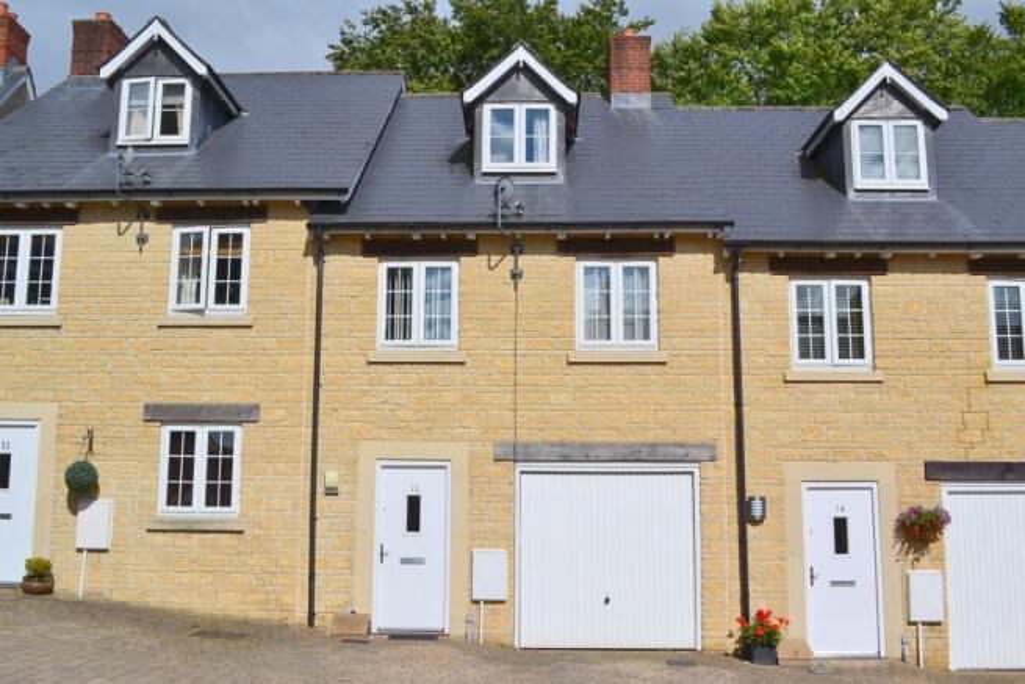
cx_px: 512
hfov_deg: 53.1
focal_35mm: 36
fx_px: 1025
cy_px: 342
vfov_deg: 36.9
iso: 160
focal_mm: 24
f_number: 11
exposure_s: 1/500
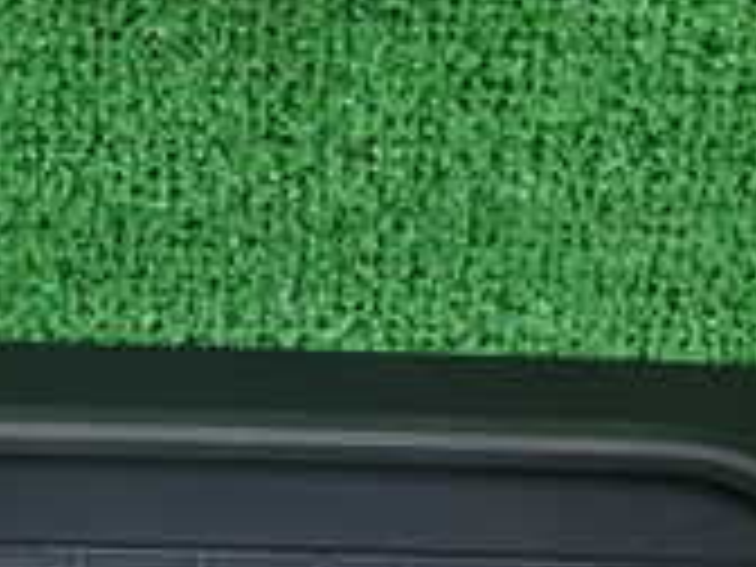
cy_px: 824
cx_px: 216
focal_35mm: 107
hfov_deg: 18.3
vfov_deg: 13.1
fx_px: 2337
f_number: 2.3
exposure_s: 1/125
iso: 250
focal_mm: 5.5
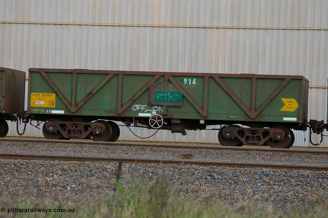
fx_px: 1365
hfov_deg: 13.7
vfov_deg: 9.1
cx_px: 164
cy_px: 109
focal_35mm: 150
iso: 200
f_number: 4.5
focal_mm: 100
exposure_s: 1/125
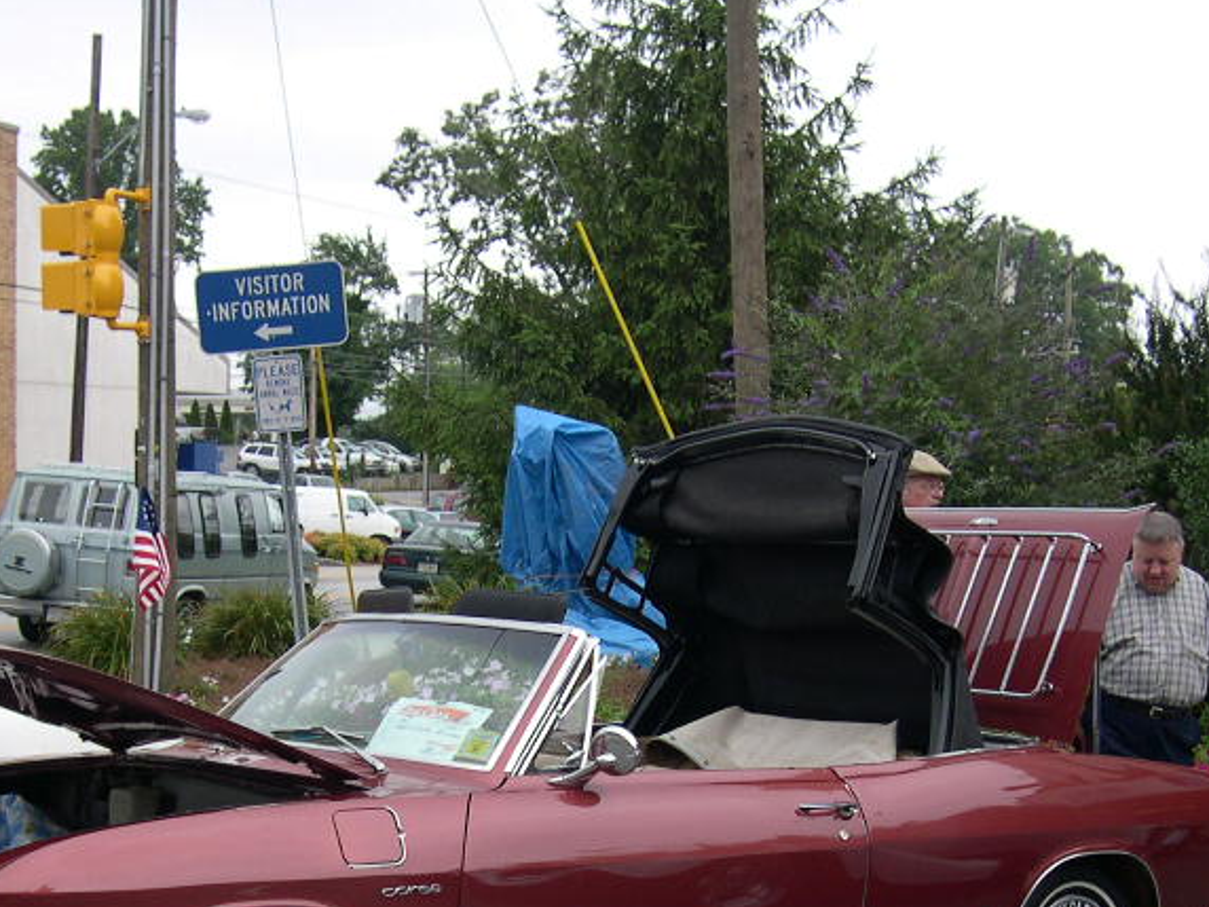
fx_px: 2375
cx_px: 457
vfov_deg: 21.3
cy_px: 770
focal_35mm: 68
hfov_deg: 28.5
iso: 100
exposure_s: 1/486
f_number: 2.8
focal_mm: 8
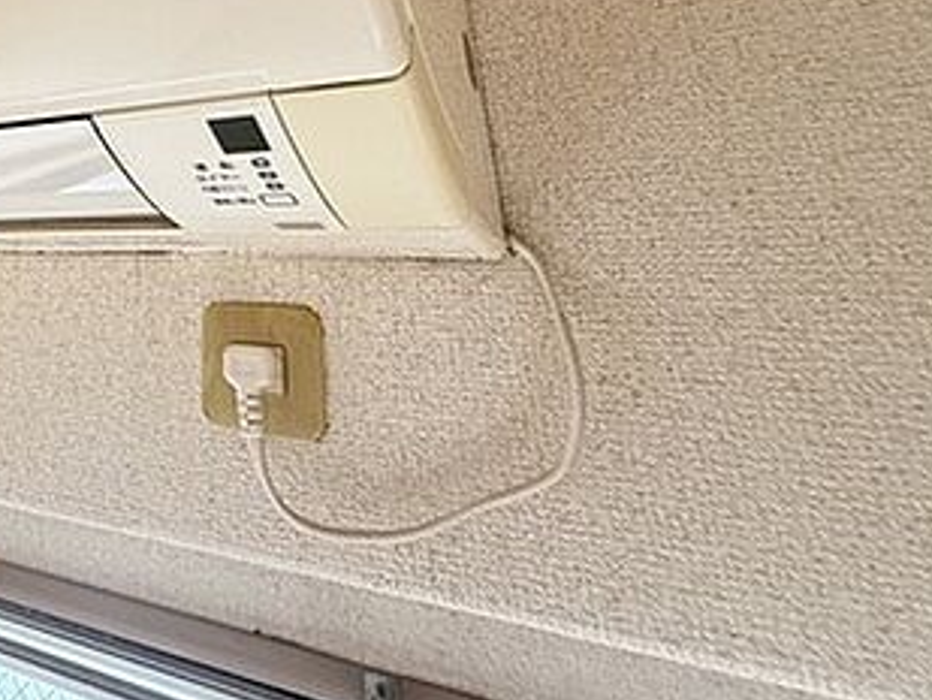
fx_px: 781
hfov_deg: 50.3
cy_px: 54
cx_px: 6
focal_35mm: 29
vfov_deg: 43.5
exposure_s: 1/99
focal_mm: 2.22
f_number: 2.2
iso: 250
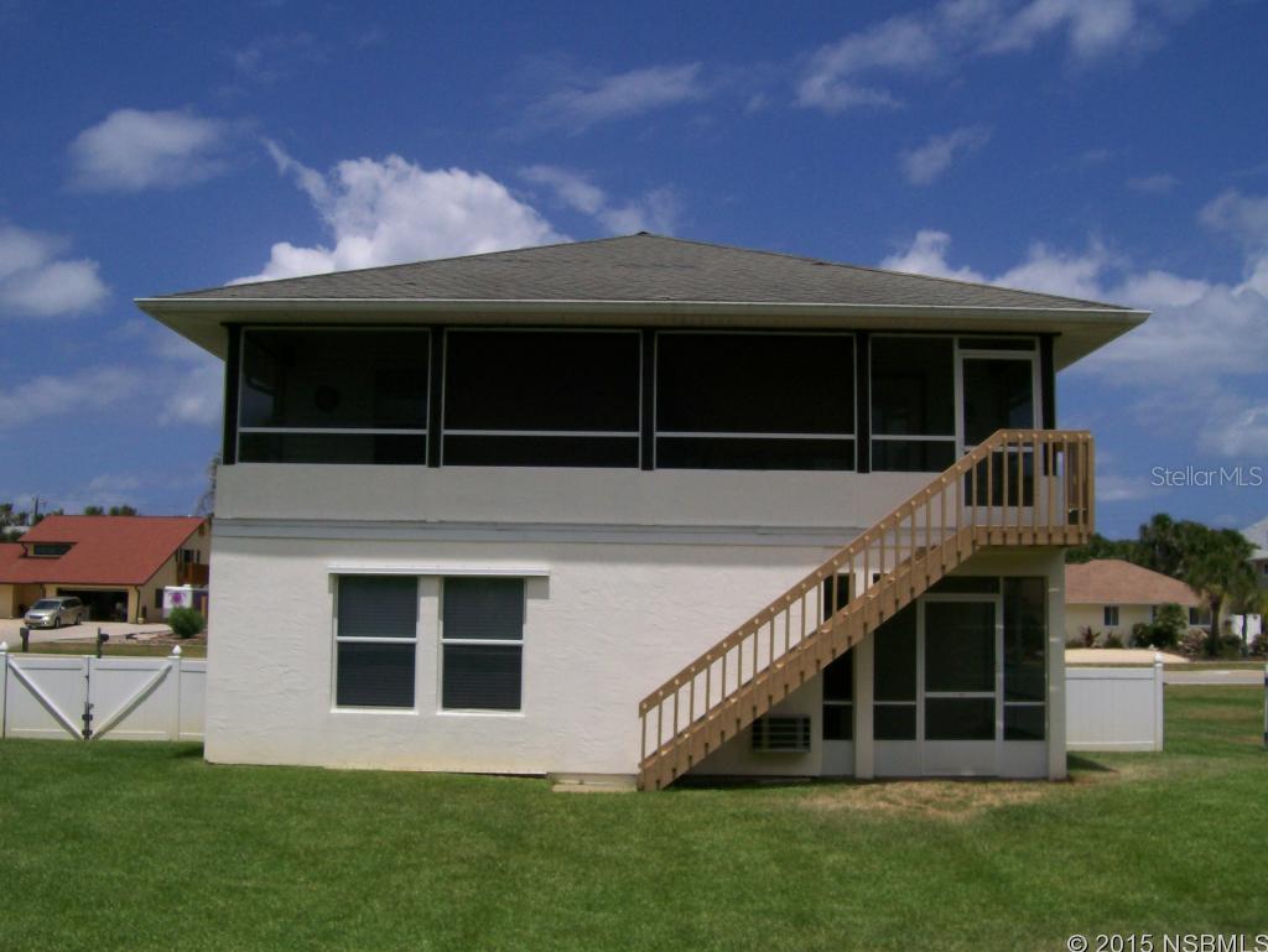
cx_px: 634
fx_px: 1319
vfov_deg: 39.7
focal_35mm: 36
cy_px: 476
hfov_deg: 51.3
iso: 80
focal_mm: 6
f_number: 4.8
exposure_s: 1/1401
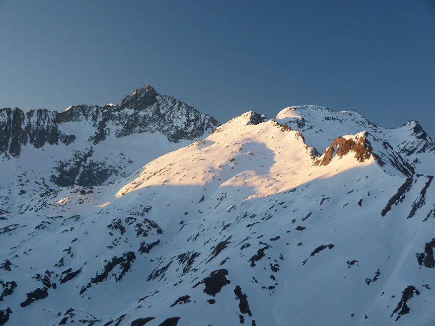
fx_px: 804
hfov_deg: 30.3
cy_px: 163
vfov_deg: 22.9
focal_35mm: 64
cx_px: 218
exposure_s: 1/60
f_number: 3.3
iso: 125
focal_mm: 11.6
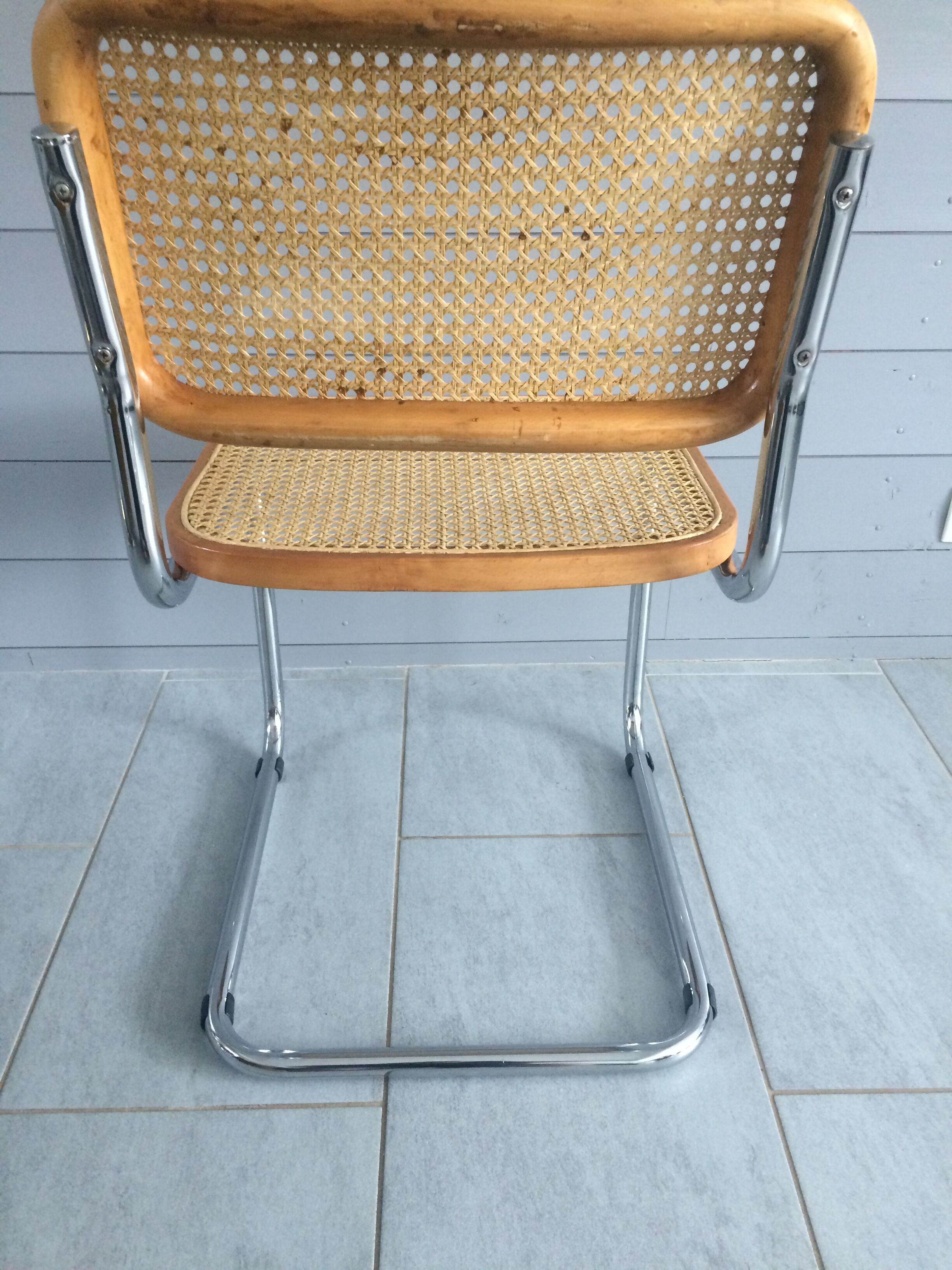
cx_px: 476
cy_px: 635
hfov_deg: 48.2
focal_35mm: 29
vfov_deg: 61.7
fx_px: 1063
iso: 160
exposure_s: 1/33
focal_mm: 4.15
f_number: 2.2
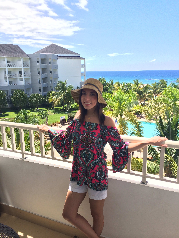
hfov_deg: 46.8
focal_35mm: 30
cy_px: 119
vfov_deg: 60.0
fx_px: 207
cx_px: 90
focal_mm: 4.12
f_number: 2.2
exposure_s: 1/1001
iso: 32
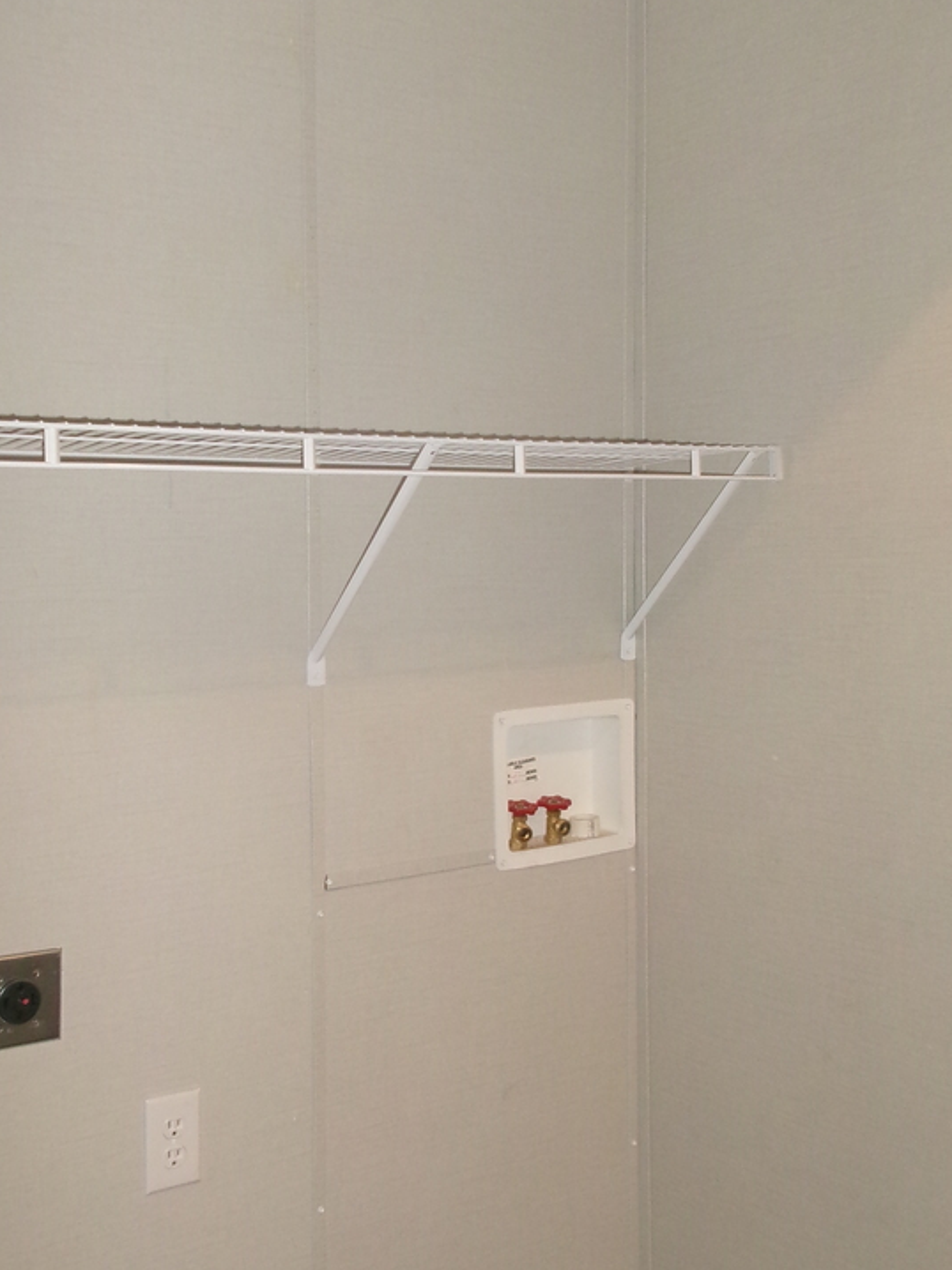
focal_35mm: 39
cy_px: 603
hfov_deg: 36.7
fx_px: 1431
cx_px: 382
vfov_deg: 47.9
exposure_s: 1/34
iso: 320
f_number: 3.9
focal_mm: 5.1
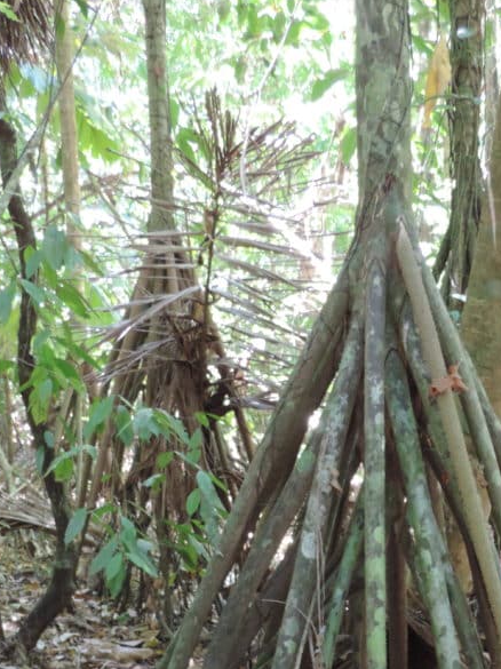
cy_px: 568
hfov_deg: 20.1
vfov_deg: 26.0
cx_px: 349
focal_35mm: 73
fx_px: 1410
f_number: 3.3
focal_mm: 7.1
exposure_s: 1/13
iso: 400
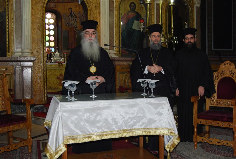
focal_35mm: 39
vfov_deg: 34.4
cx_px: 118
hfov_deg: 49.5
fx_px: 256
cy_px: 80
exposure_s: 1/60
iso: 400
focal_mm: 26
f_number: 5.6
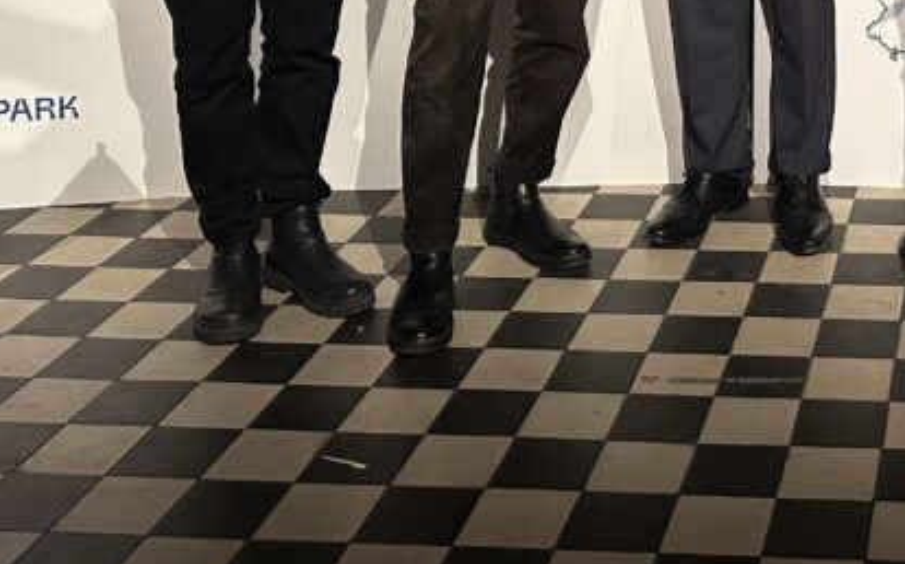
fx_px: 1553
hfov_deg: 29.9
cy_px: -254
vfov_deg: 18.5
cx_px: 942
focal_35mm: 63
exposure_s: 1/50
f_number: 1.78
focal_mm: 6.86
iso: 320
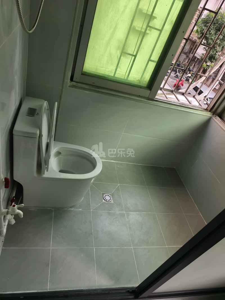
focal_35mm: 23
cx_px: 112
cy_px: 150
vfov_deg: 73.9
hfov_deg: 58.9
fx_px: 199
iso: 72
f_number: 1.57
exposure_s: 1/160
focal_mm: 5.6
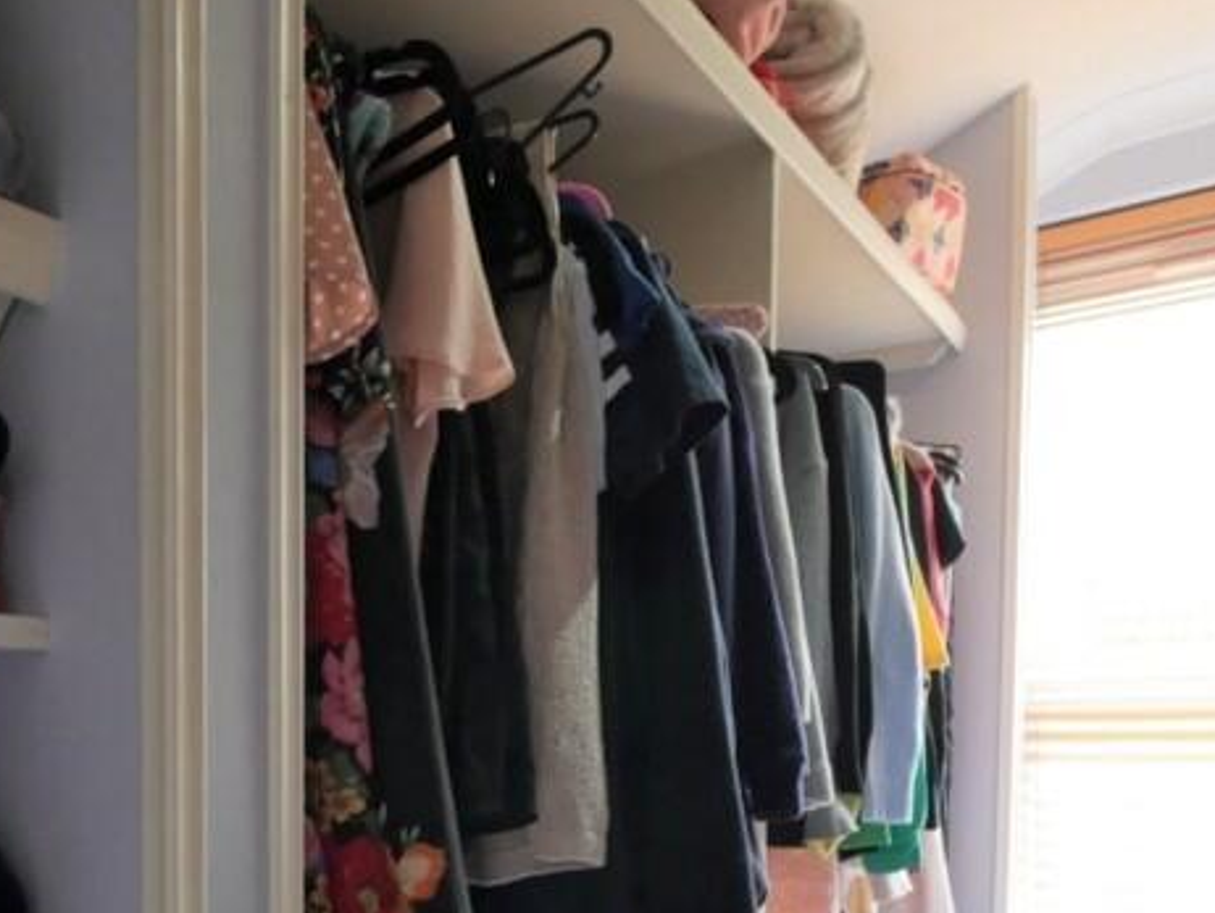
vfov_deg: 42.7
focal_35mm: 31
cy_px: 770
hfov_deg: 55.5
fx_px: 1089
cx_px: 302
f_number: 4
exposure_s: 1/60
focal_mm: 7
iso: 640
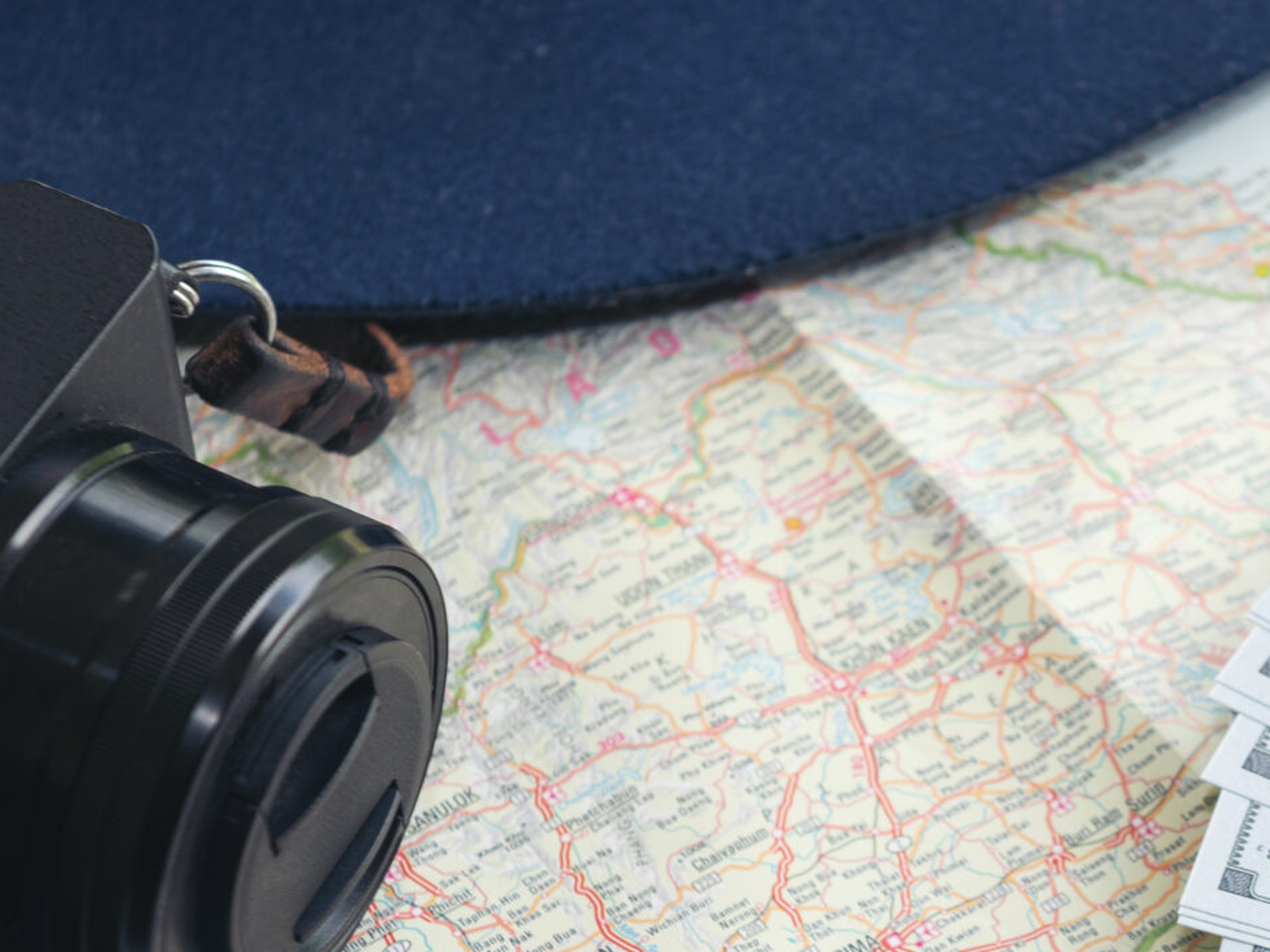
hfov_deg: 10.8
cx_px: 1065
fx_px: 6676
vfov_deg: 8.1
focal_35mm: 182
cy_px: 832
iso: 250
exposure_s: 1/160
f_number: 5
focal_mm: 70
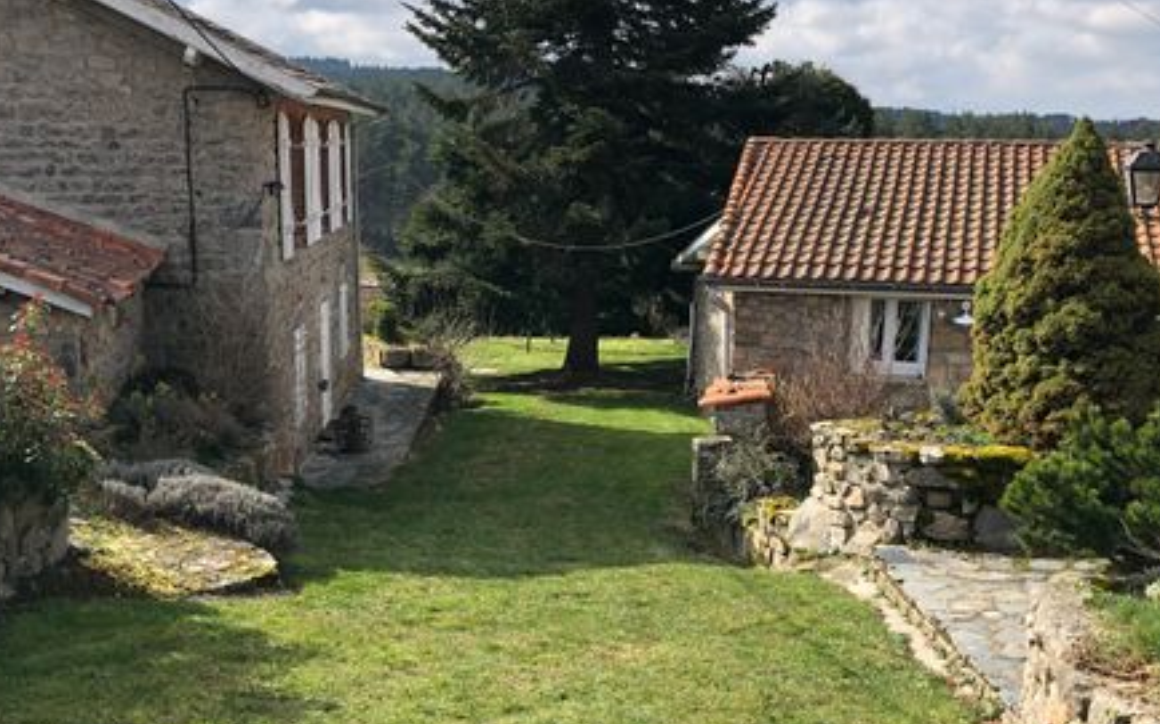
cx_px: 593
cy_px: 422
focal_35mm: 41
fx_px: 1296
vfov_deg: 31.2
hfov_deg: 48.2
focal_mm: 3.99
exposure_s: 1/1171
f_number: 1.8
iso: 20
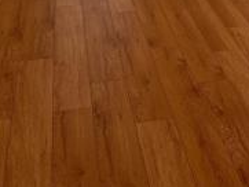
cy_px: -126
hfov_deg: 19.3
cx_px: 343
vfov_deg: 14.5
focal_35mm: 92
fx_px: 662
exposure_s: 1/190
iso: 32
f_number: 1.6
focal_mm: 5.1
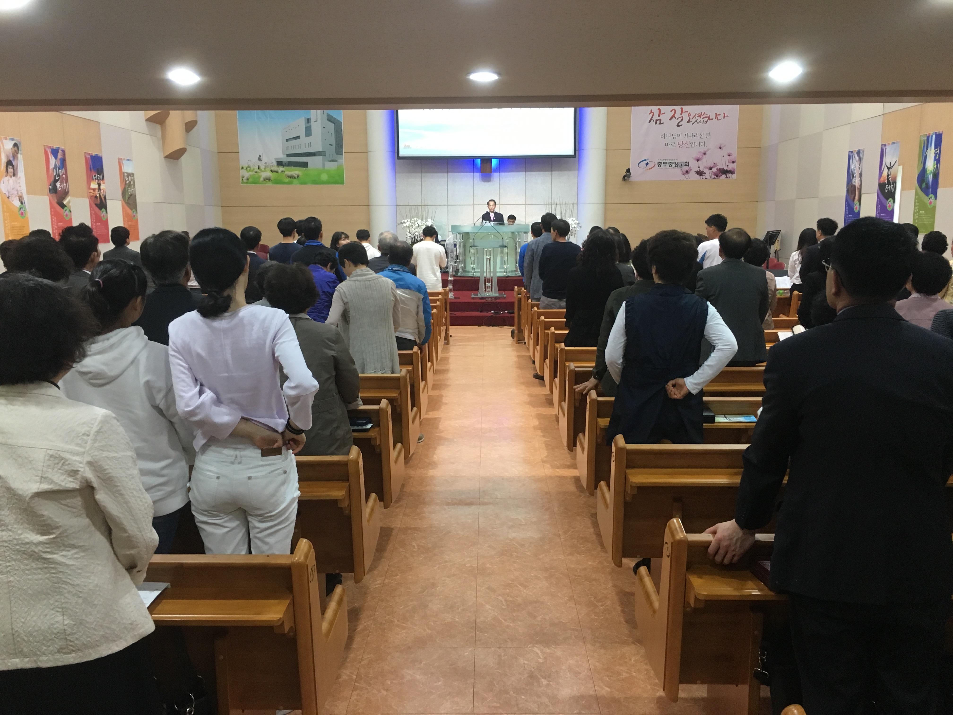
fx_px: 798
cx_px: 476
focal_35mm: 29
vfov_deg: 48.2
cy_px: 358
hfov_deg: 61.7
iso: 125
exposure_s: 1/30
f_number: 2.2
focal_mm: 4.15
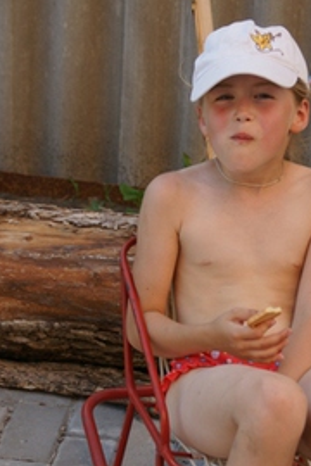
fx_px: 1620
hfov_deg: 10.9
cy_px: 292
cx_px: 233
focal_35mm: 125
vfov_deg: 16.4
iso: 200
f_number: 5
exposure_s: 1/320
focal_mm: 50
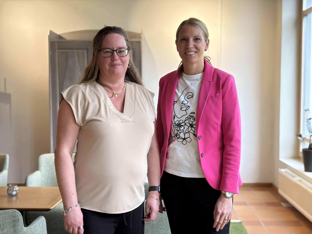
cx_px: 156
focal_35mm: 52
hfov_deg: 36.8
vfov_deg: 28.0
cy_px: 117
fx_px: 469
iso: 50
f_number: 1.6
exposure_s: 1/100
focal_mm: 5.96
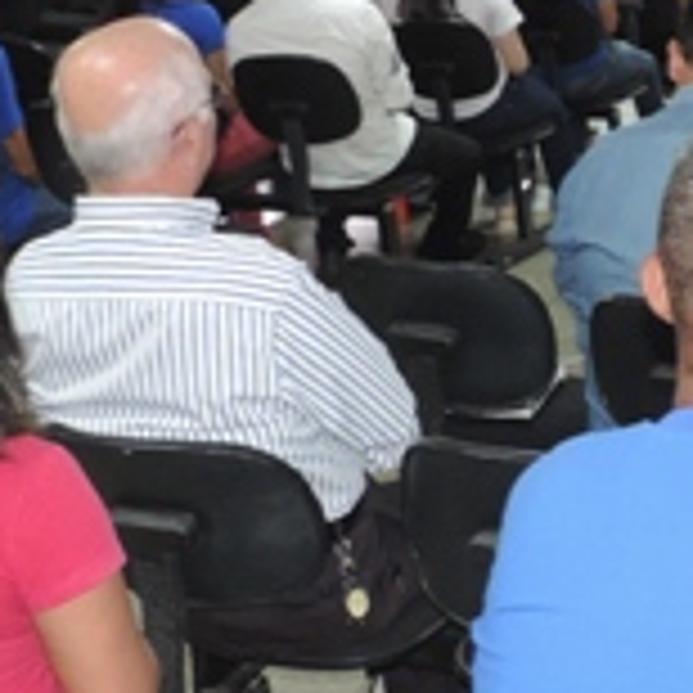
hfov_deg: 19.2
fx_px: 1993
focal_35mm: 88
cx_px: 698
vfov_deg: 19.6
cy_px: 202
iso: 400
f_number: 3
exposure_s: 1/15
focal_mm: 4.3
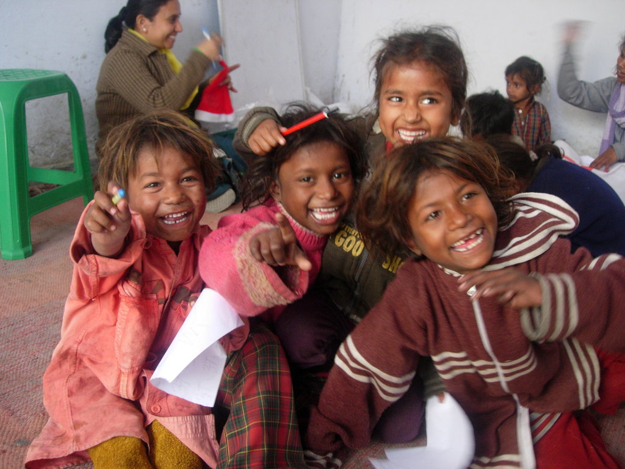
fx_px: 686
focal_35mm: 38
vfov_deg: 37.7
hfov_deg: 49.0
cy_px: 234
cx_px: 312
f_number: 2.8
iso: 168
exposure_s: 1/32
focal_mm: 7.8
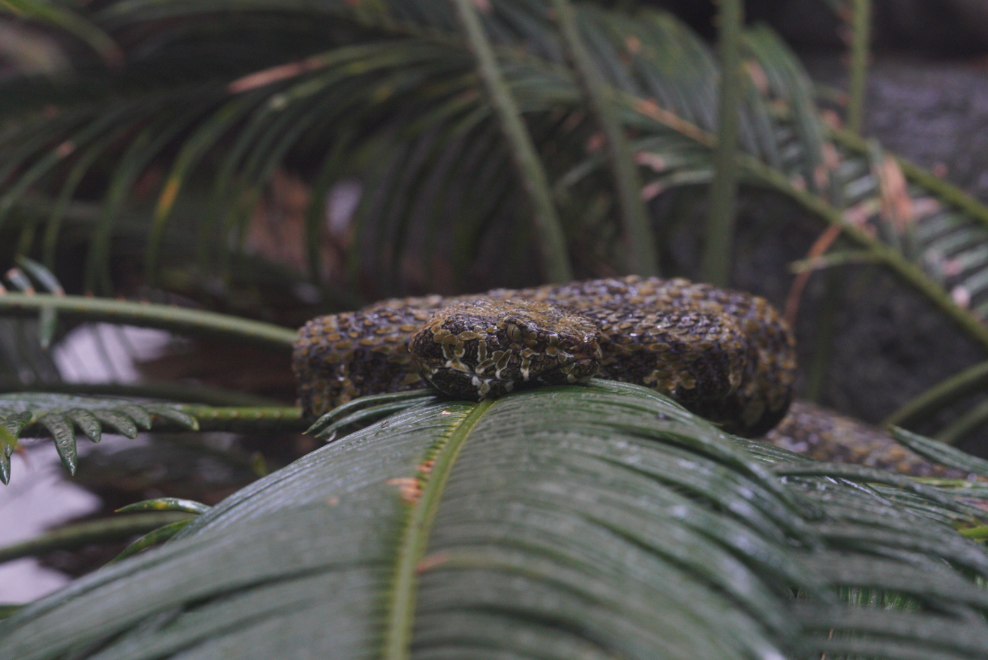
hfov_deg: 15.2
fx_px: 3708
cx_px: 494
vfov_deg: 10.2
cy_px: 330
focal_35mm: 135
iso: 1250
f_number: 6.3
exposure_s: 1/60
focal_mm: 90
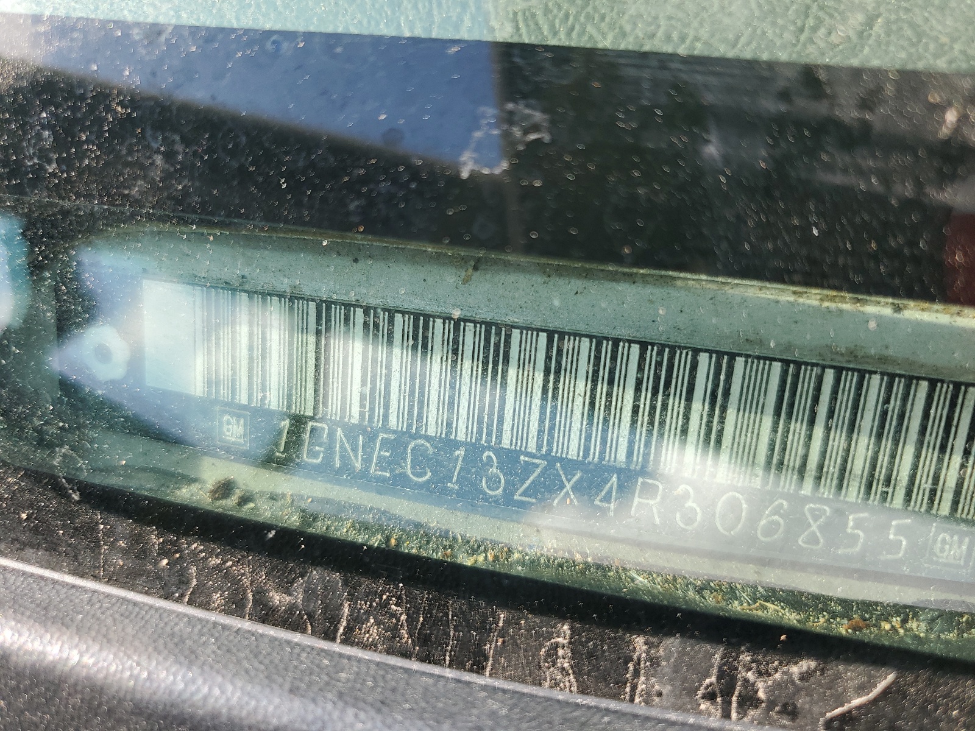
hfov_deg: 67.3
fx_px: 732
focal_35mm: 26
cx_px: 488
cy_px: 366
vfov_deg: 53.1
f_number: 1.5
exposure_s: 1/500
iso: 50
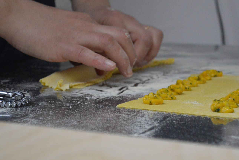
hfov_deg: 17.7
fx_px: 768
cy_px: 94
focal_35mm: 116
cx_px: 155
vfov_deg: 11.8
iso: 3200
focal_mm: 55
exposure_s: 1/500
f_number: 5.6
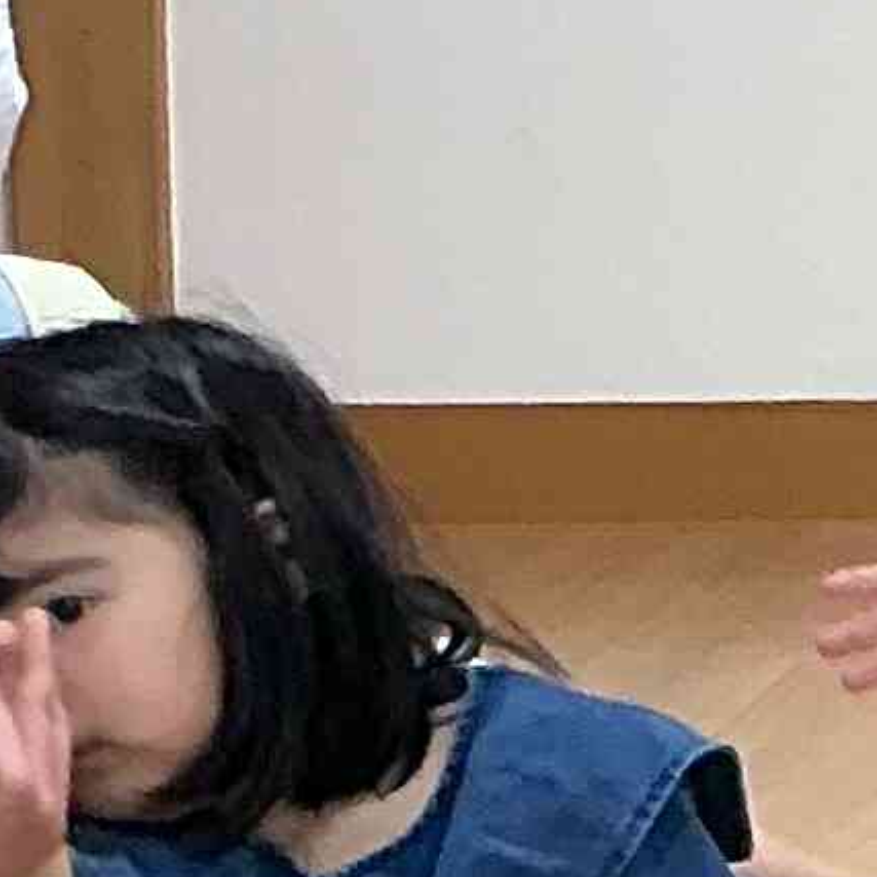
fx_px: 6937
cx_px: 3594
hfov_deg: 6.0
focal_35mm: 242
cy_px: -398
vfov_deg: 7.1
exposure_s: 1/60
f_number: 1.8
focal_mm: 3
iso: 50
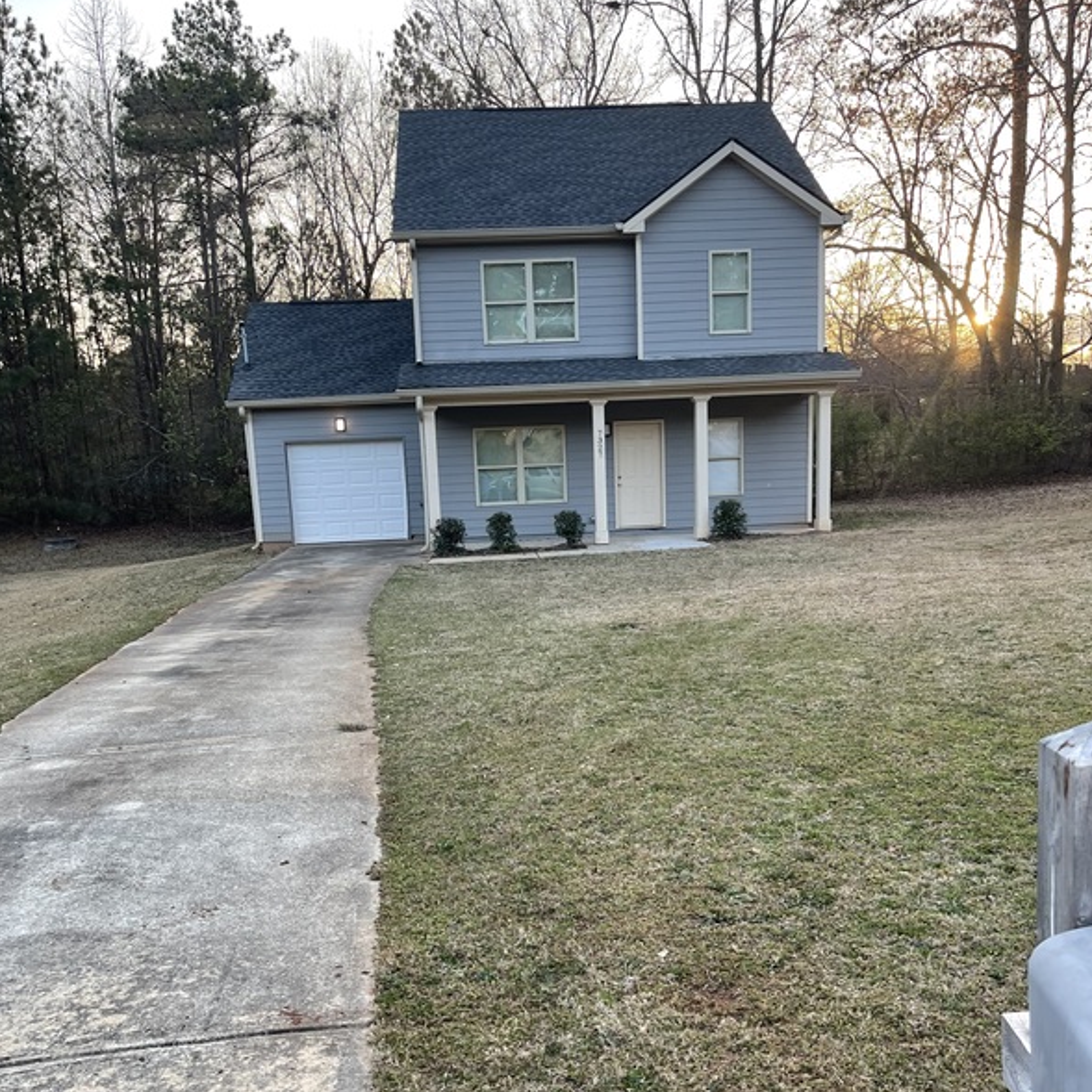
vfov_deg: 53.6
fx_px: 1071
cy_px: 662
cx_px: 552
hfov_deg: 54.0
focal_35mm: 30
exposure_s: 1/155
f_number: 1.6
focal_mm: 5.1
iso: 32
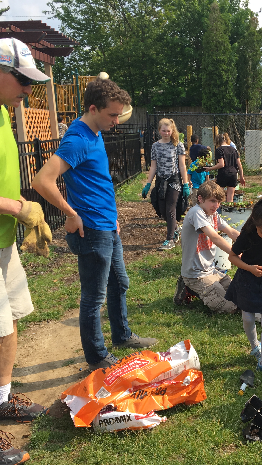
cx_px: 219
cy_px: 232
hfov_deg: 27.0
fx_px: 531
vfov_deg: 47.4
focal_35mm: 43
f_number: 2.2
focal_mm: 4.15
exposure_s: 1/916
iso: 25
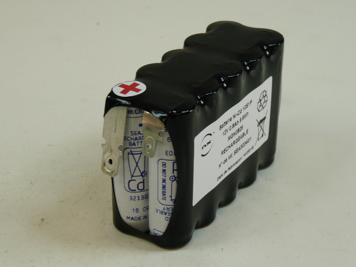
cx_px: 178
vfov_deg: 16.1
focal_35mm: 92
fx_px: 946
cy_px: 134
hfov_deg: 21.3
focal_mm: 9.2
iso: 100
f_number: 3.2
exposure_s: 1/50
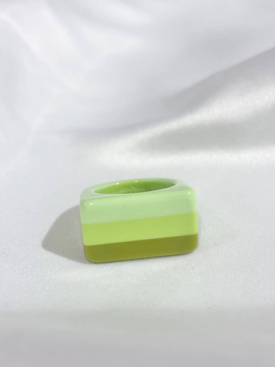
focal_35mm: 52
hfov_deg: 28.0
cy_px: 184
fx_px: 551
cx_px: 138
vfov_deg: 36.8
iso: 32
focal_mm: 5.96
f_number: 1.6
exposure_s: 1/212
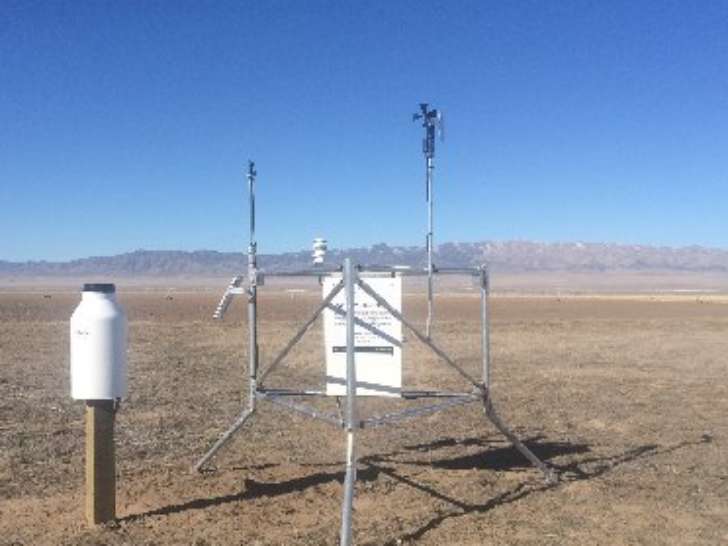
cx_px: 323
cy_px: 310
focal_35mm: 39
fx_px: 820
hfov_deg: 47.8
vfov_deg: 36.8
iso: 32
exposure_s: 1/2933
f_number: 2.2
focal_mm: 4.15
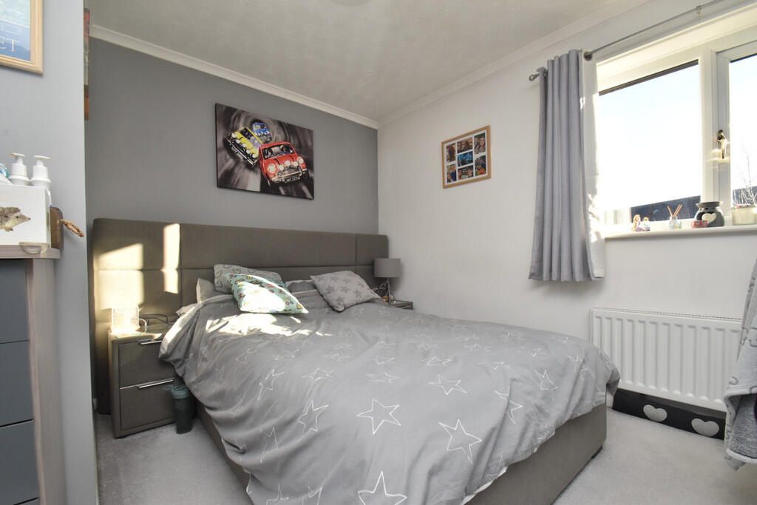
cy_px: 252
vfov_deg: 77.3
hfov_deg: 100.4
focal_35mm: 15
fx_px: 315
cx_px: 378
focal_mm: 10
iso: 400
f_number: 9
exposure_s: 1/80
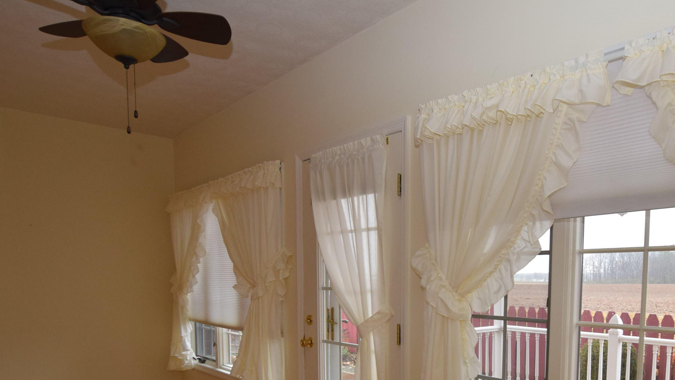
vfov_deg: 41.3
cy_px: 333
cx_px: 430
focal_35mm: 26
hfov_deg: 70.5
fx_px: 465
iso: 800
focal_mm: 10
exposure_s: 1/100
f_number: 5
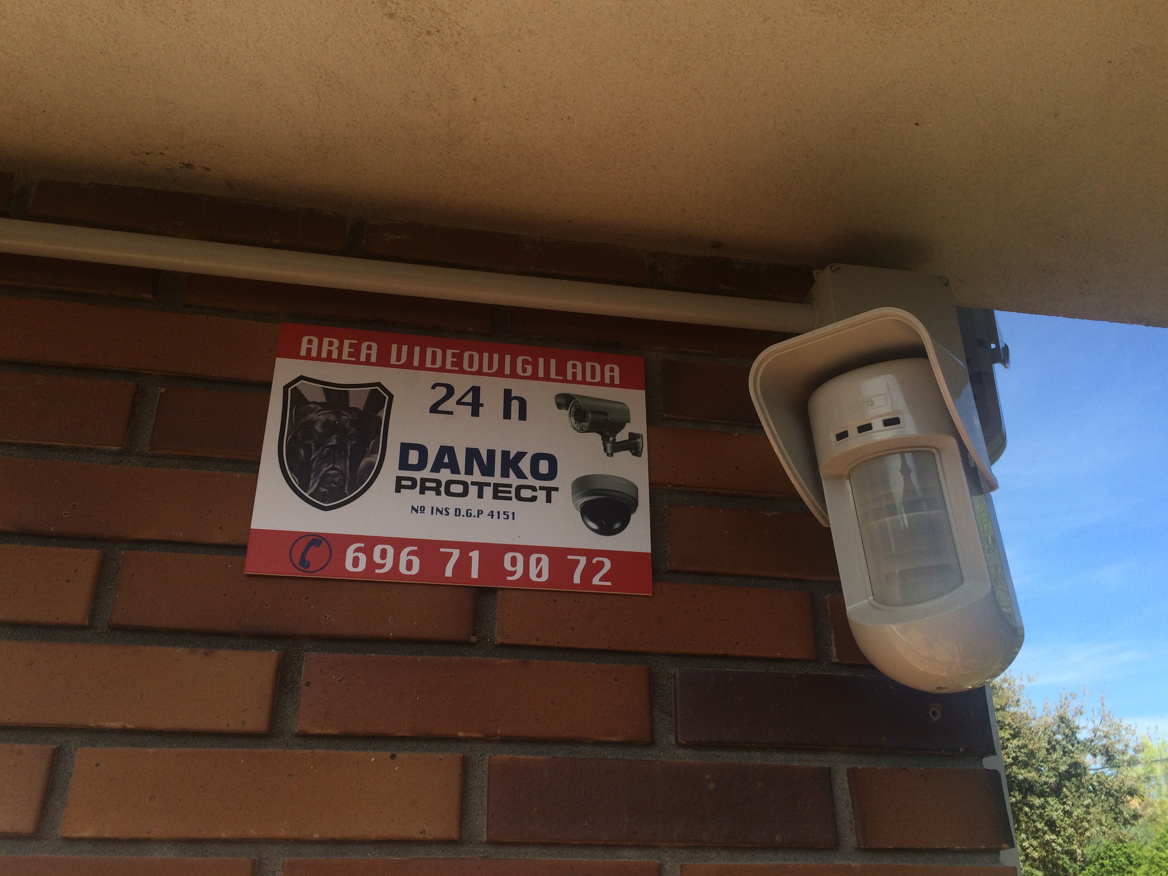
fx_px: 979
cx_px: 584
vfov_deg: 48.2
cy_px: 438
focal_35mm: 29
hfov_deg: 61.7
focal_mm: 4.15
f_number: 2.2
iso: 32
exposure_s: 1/1368
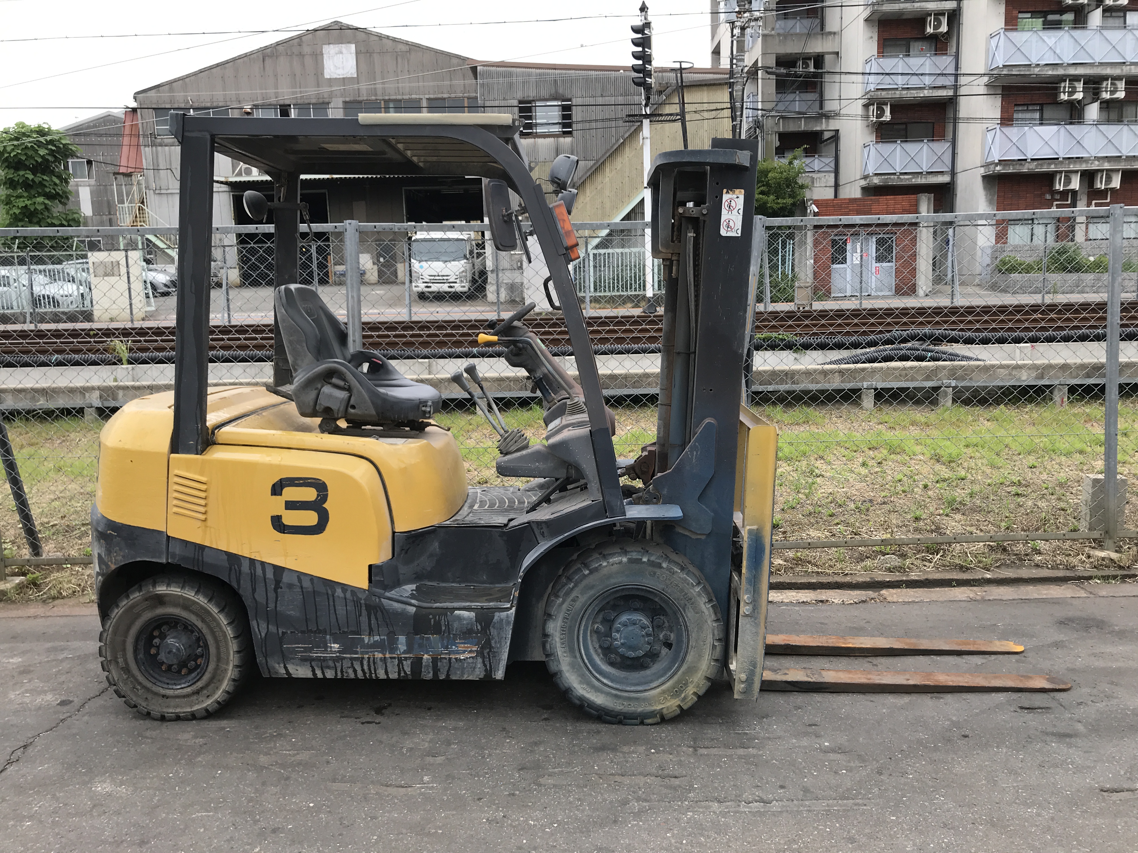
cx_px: 569
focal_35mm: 28
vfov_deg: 49.7
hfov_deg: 63.4
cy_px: 426
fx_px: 920
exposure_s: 1/720
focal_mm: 3.99
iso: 20
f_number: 1.8
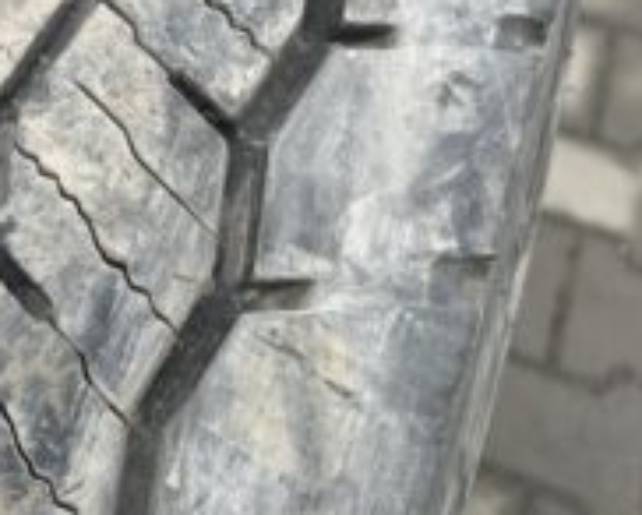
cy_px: 23
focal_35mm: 60
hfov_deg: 29.3
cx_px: -7
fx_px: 1141
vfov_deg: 24.5
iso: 50
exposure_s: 1/478
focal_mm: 5.7
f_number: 1.5
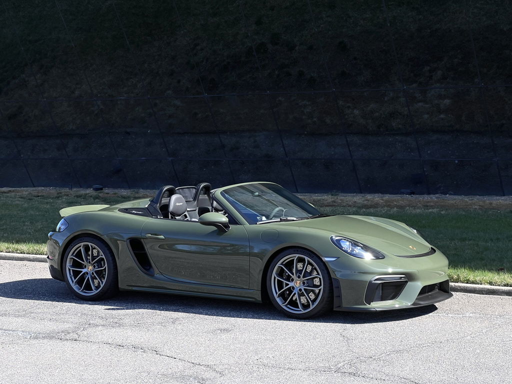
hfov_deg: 25.3
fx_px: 1139
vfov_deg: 19.1
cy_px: 192
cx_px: 256
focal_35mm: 77
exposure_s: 1/681
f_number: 2.8
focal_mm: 9
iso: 32
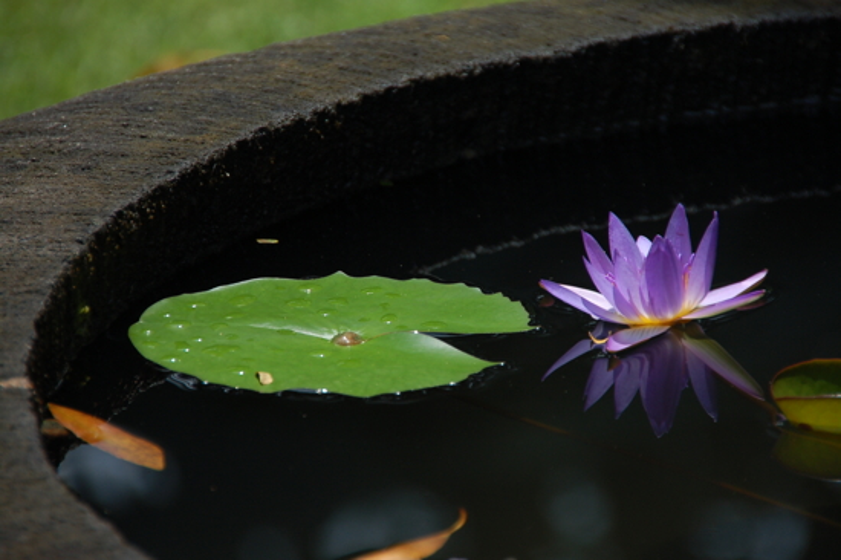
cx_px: 420
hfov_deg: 5.5
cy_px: 280
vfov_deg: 3.7
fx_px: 8755
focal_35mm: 375
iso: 200
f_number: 6.3
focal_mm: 250
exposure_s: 1/500
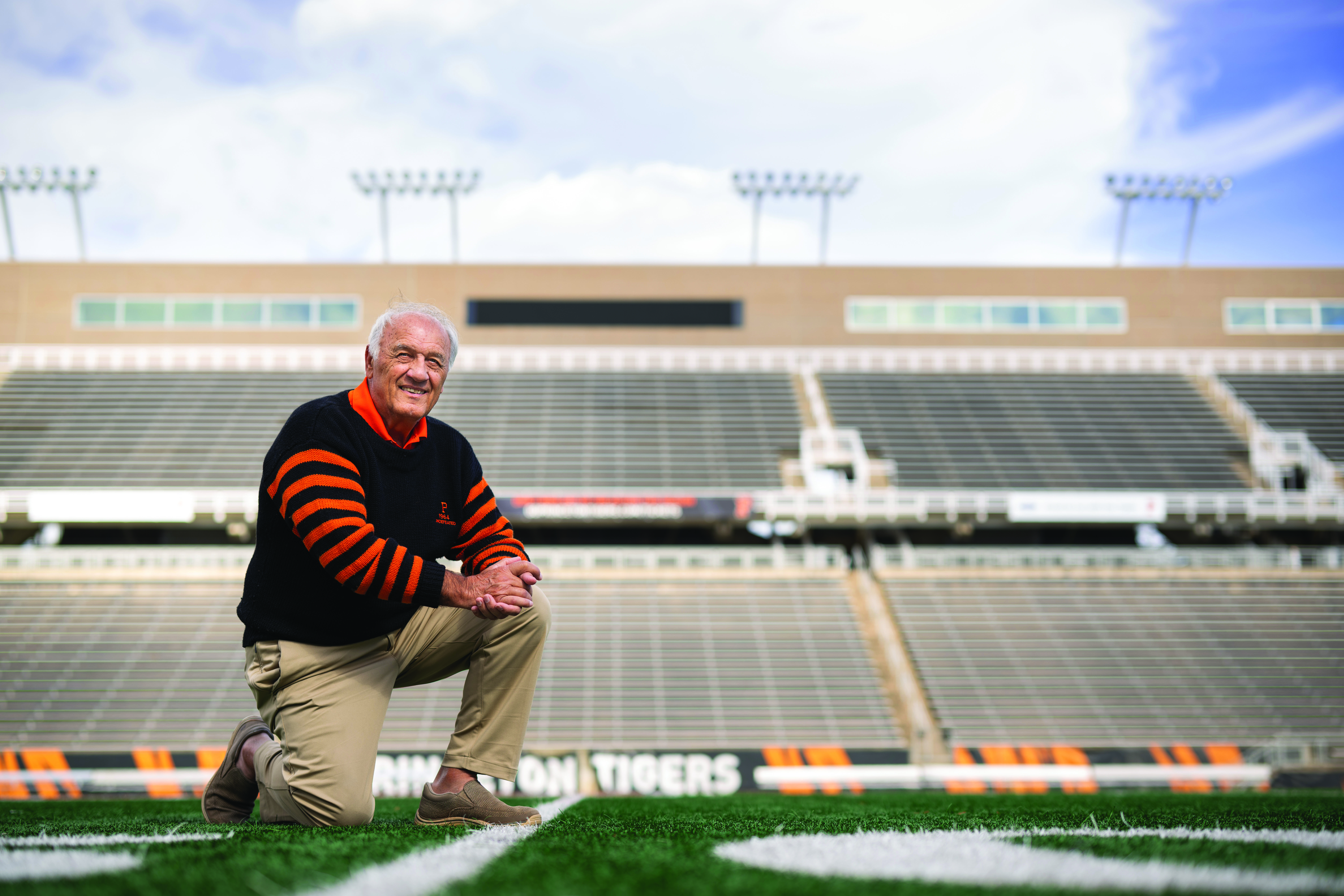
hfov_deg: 39.6
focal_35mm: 50
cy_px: 448
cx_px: 672
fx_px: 1867
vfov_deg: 27.0
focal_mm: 50
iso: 64
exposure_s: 1/1000
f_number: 2
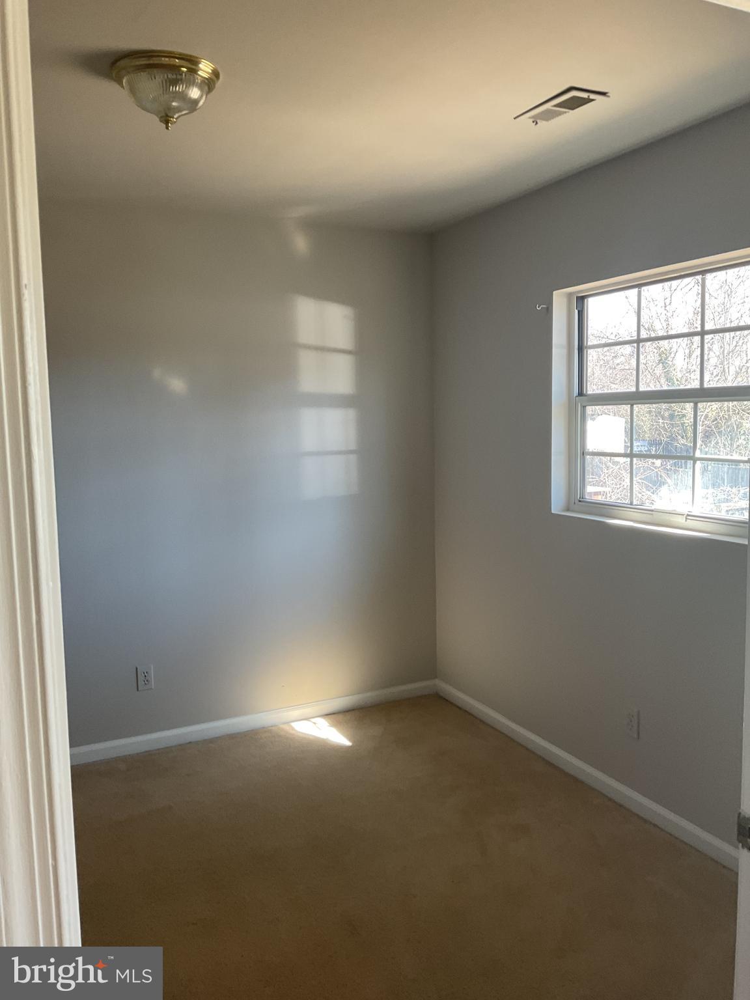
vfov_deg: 61.7
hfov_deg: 48.2
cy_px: 500
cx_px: 375
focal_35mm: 29
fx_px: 838
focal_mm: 3
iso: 50
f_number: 1.8
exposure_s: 1/60
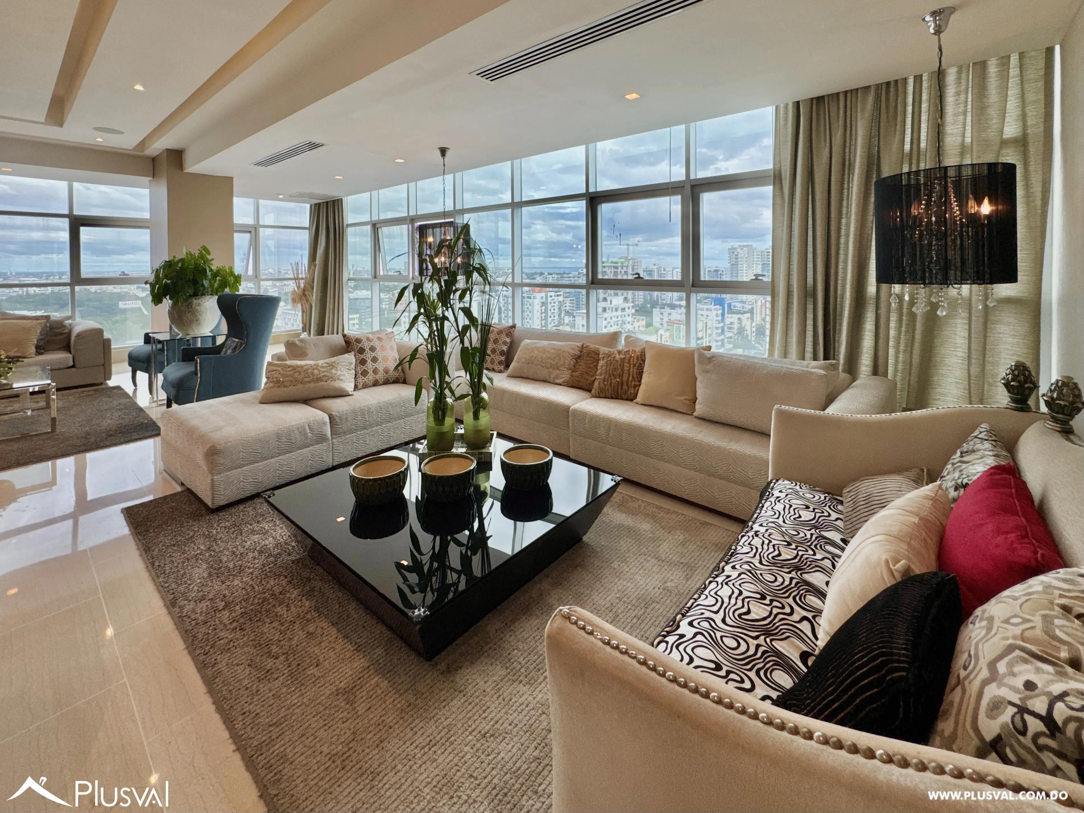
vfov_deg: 85.7
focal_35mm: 14
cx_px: 542
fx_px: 438
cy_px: 406
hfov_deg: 102.1
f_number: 2.2
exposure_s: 1/133
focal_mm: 2.22
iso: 40
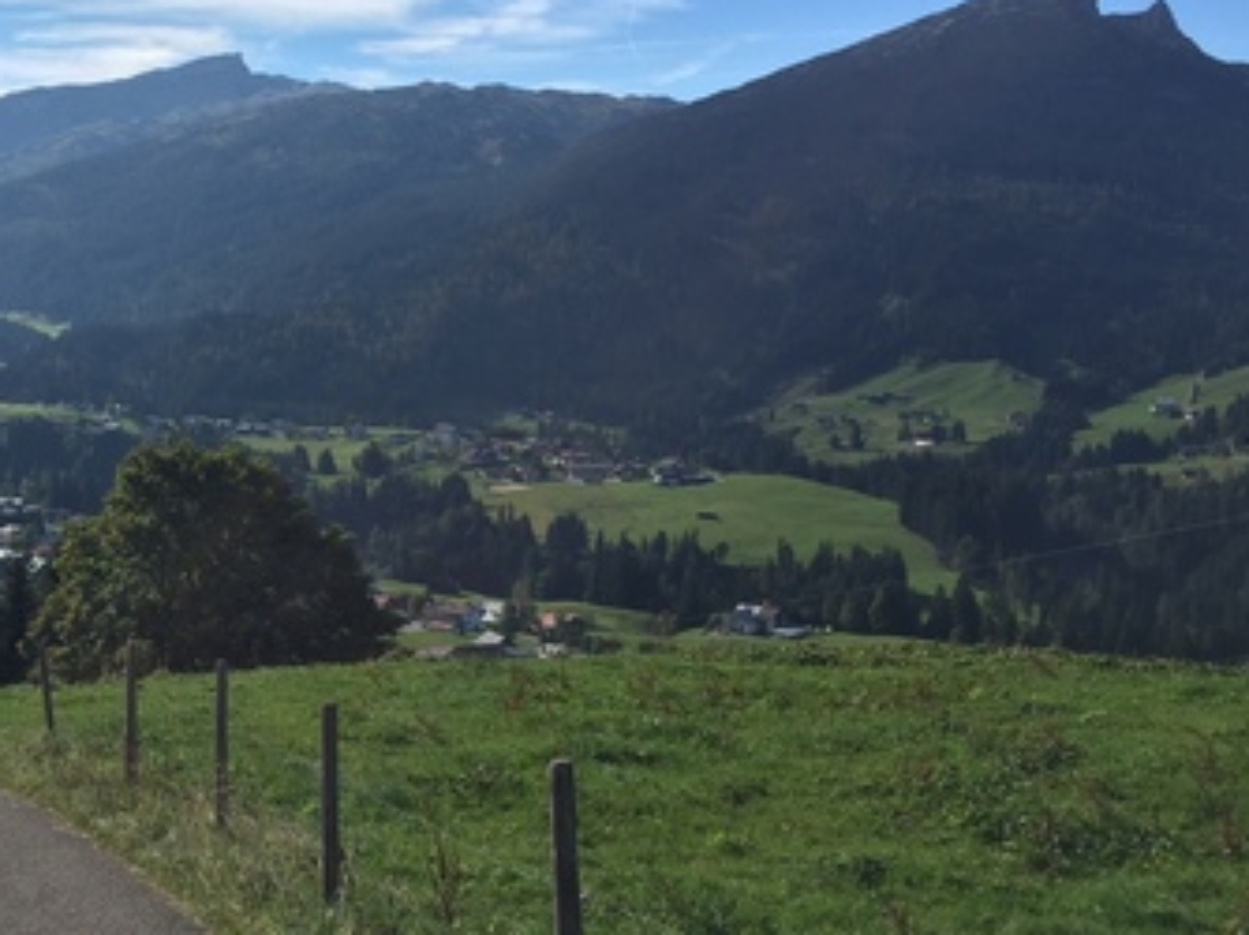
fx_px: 1839
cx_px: 215
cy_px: 490
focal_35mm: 51
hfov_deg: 36.0
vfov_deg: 28.5
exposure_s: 1/1883
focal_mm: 4.15
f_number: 2.2
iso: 32
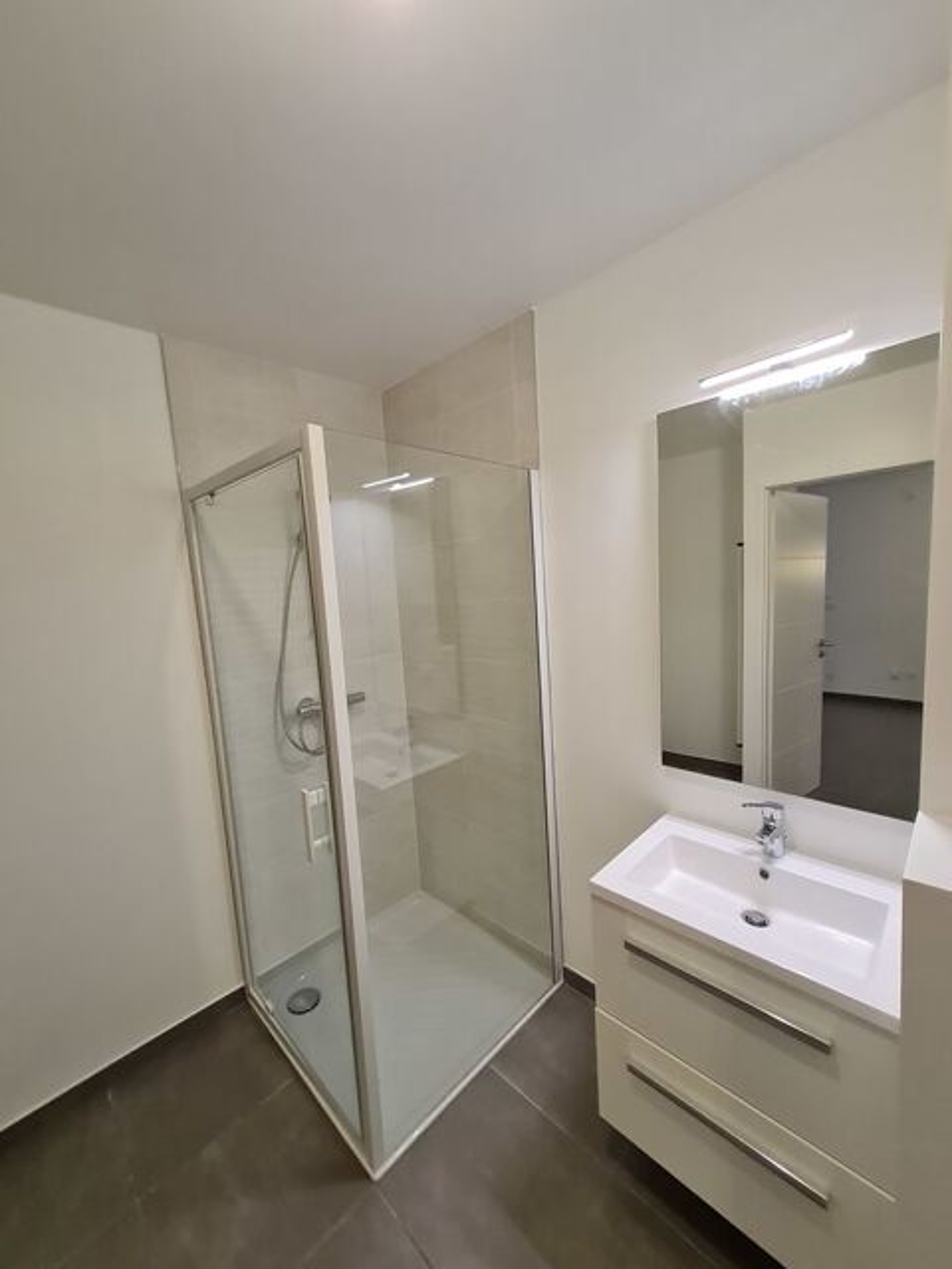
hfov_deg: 89.9
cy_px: 634
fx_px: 477
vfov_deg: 106.2
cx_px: 476
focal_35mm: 13
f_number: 2.2
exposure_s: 1/50
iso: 250
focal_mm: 1.74
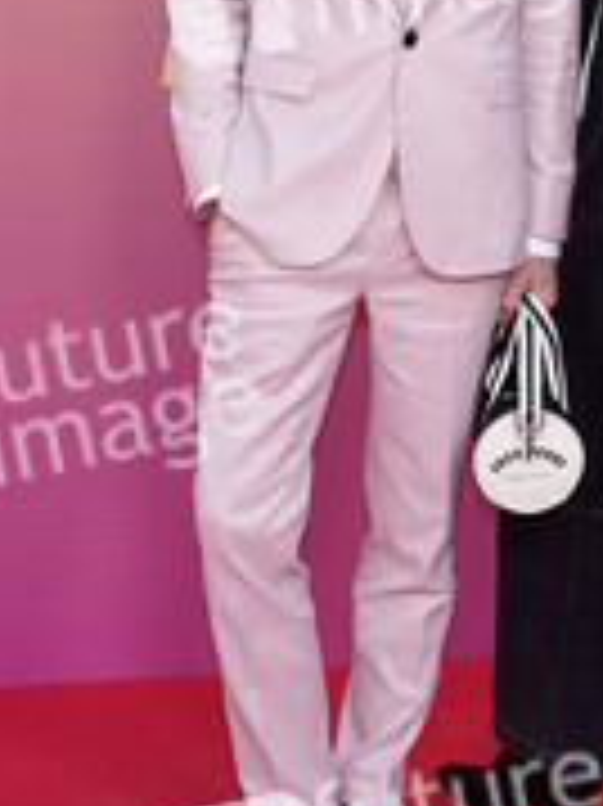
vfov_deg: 18.9
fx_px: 2395
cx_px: 518
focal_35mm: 103
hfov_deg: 14.2
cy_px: 185
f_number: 6.3
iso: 640
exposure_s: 1/160
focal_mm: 48
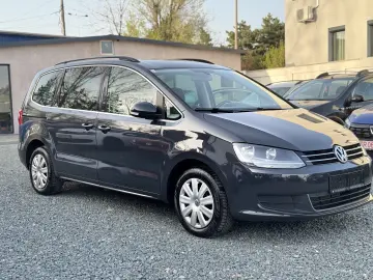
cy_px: 140
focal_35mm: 48
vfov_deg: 30.3
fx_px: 517
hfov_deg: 39.7
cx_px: 186
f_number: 1.78
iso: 64
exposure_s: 1/507
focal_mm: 6.76
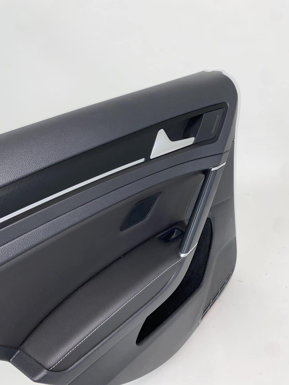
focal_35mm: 26
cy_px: 192
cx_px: 144
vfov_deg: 67.3
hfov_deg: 53.1
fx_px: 289
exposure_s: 1/100
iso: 64
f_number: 1.8
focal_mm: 4.25
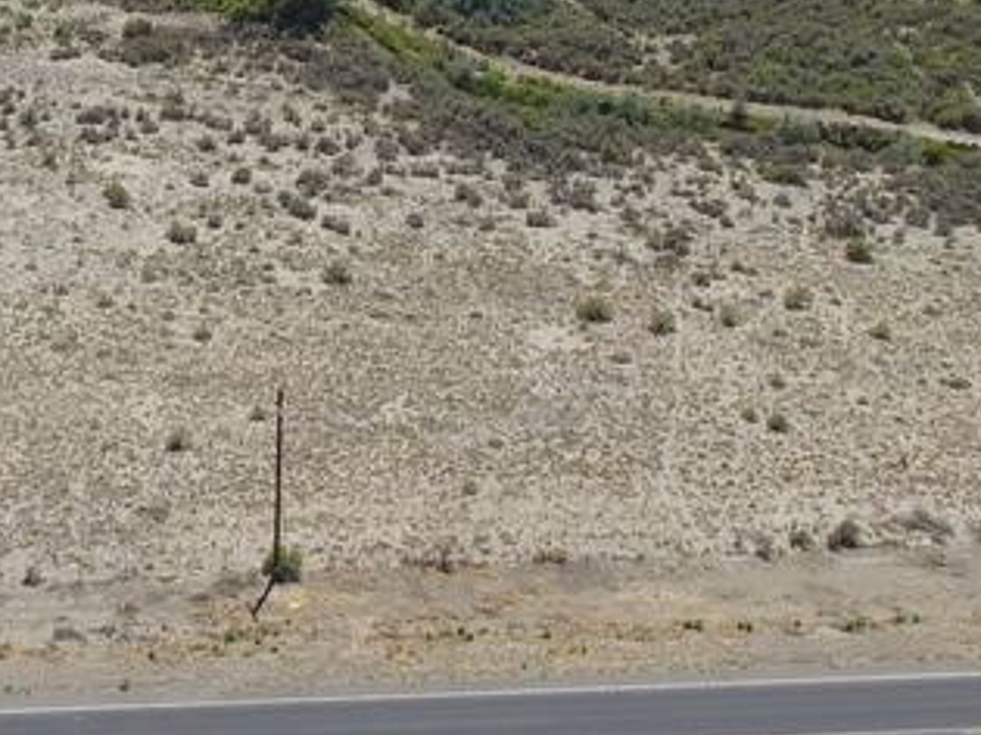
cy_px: -3
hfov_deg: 29.1
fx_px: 1841
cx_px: 174
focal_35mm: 65
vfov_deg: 21.7
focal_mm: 3.61
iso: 100
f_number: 2.8
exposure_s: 1/1148
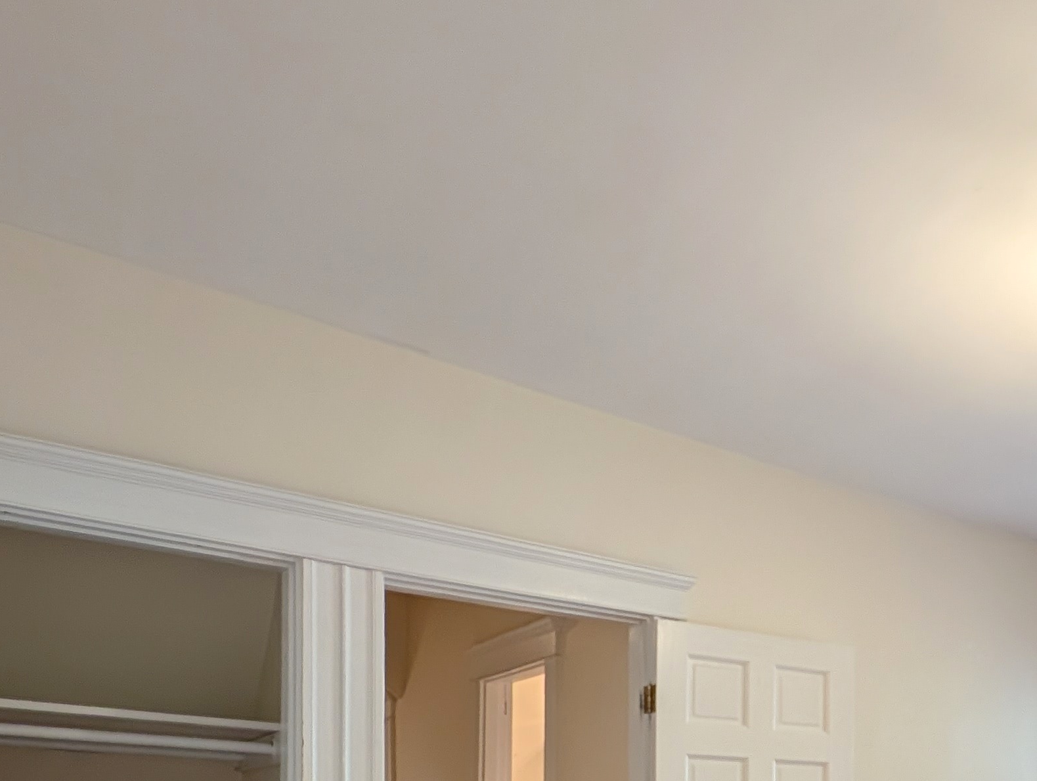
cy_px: 830
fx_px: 930
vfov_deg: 38.7
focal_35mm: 31
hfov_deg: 51.3
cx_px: 937
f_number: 1.95
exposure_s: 1/60
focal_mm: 2.23
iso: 51
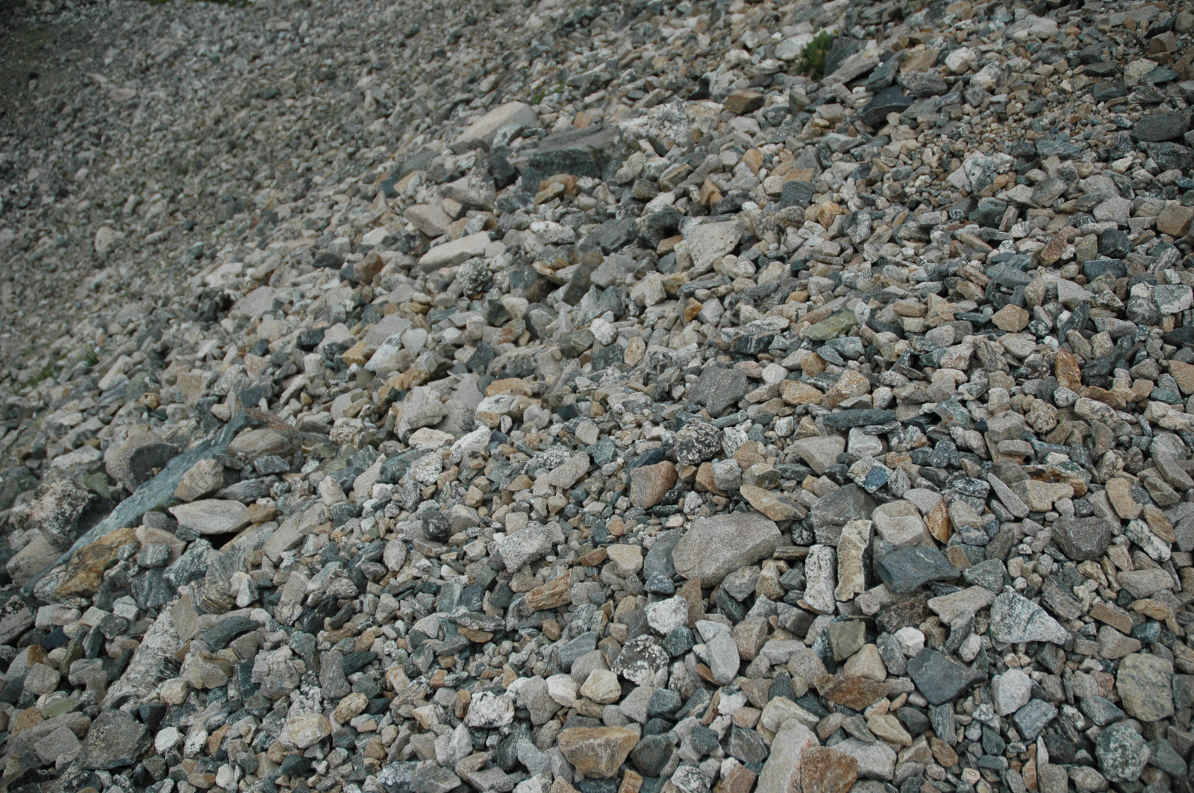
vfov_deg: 47.8
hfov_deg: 67.4
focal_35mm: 27
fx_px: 894
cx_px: 597
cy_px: 396
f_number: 3.5
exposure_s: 1/3200
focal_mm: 18
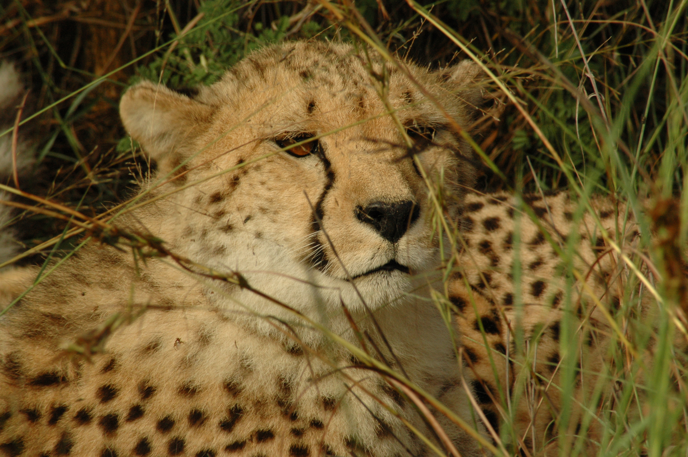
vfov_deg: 3.0
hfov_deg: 4.6
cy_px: 228
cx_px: 344
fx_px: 8592
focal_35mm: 450
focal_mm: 300
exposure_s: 1/160
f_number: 20
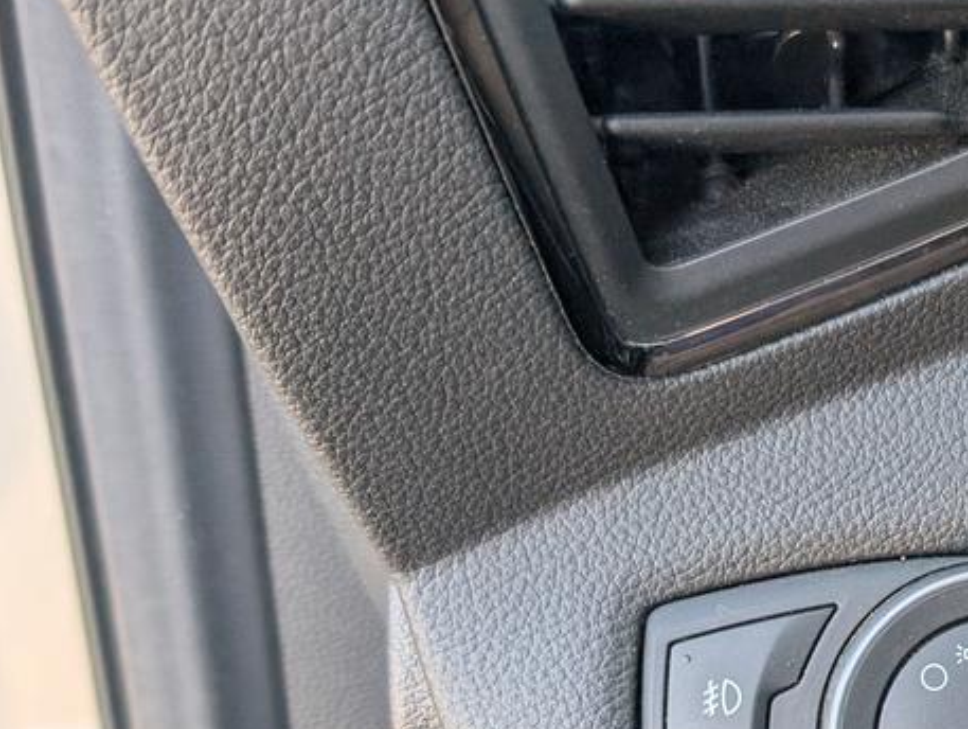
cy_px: 723
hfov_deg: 27.0
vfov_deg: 21.3
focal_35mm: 67
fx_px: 1876
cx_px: 1005
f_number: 1.68
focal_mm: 6.9
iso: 20
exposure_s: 1/798
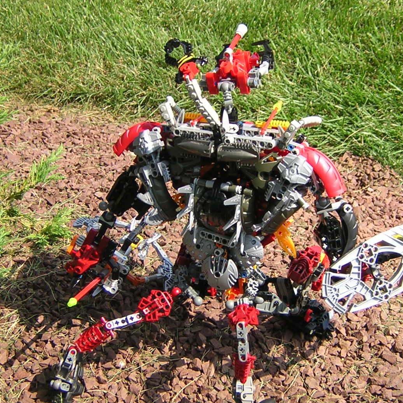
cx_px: 224
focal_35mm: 79
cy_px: 227
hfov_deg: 21.9
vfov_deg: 21.9
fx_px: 1041
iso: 100
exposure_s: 1/385
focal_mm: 7.6
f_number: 3.3
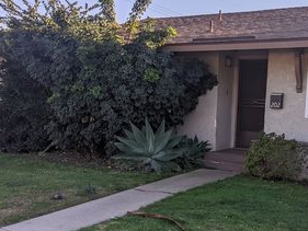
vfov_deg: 30.3
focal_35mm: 48
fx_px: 427
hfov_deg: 38.7
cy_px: 128
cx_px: 227
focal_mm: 4.44
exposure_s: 1/1304
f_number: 1.8
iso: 42
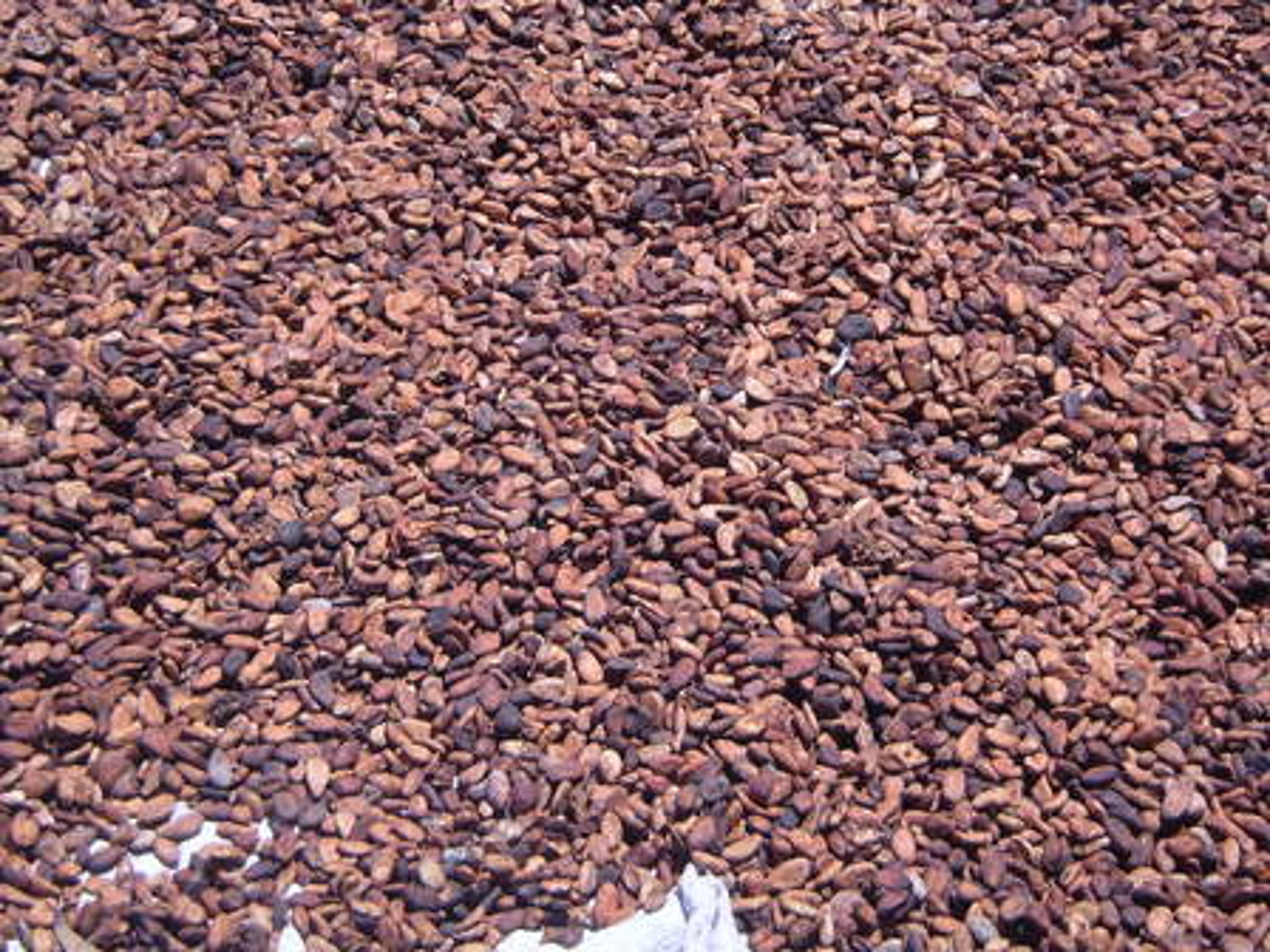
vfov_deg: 14.2
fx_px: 3816
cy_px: 476
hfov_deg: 18.9
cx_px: 635
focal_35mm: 104
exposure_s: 1/500
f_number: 3.9
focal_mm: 16
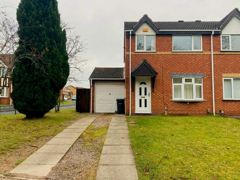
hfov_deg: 67.3
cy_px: 90
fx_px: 180
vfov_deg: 53.1
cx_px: 120
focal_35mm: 26
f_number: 1.8
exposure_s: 1/487
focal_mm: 4.25
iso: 32
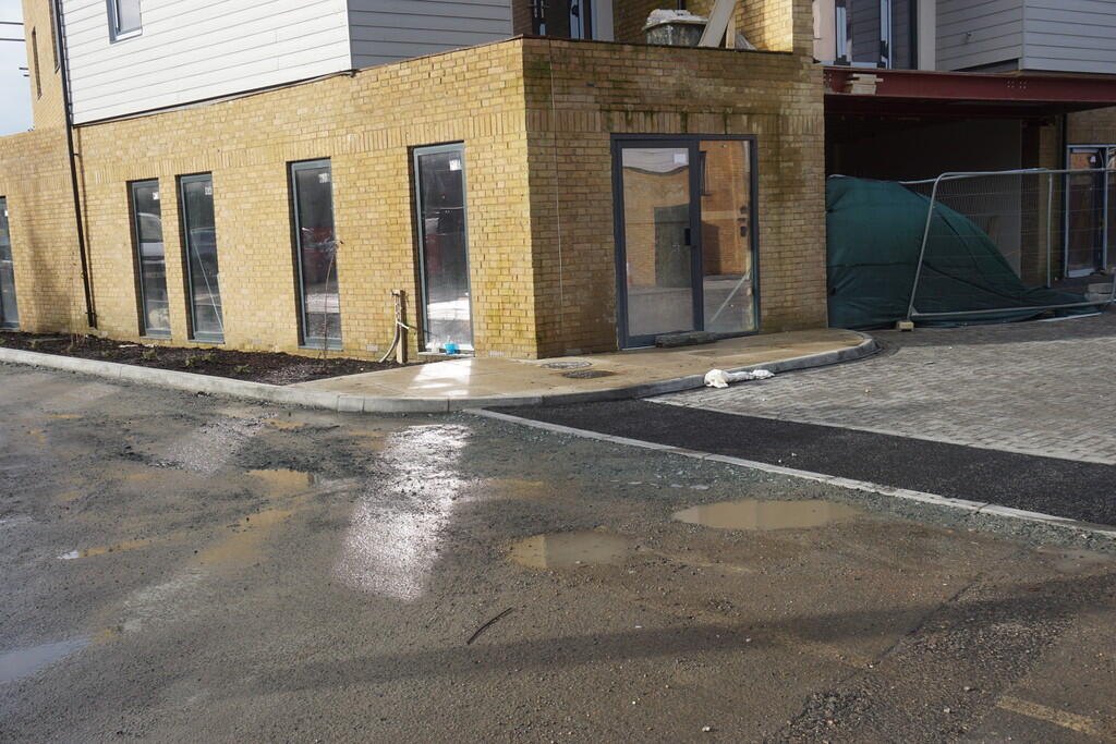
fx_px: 1070
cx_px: 558
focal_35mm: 34
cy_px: 372
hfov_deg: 55.1
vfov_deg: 38.4
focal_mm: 23
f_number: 6.3
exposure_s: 1/200
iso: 100
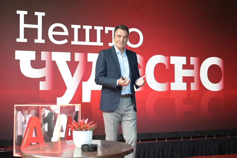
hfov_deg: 38.2
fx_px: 342
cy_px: 79
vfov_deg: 25.9
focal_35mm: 52
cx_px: 118
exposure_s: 1/320
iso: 640
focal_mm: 52
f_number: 3.2
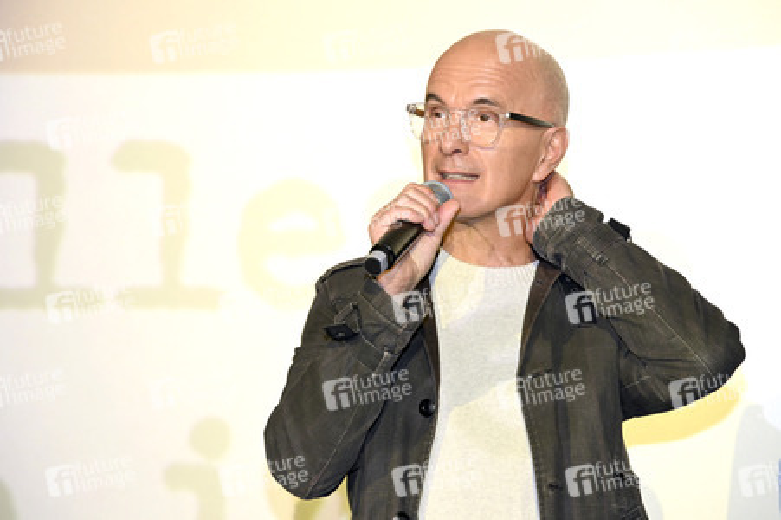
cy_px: 260
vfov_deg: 10.1
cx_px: 390
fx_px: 2927
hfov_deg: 15.2
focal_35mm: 135
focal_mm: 135
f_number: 5
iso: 2500
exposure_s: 1/200
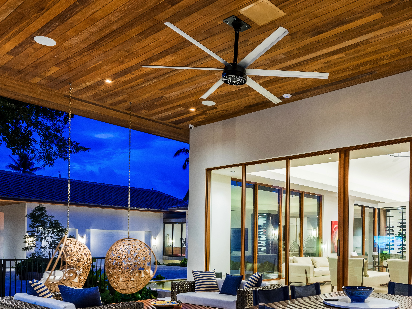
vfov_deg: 40.4
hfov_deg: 53.2
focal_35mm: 34
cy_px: 237
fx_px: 405
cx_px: 262
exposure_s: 1.3
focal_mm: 18
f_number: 9
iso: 250
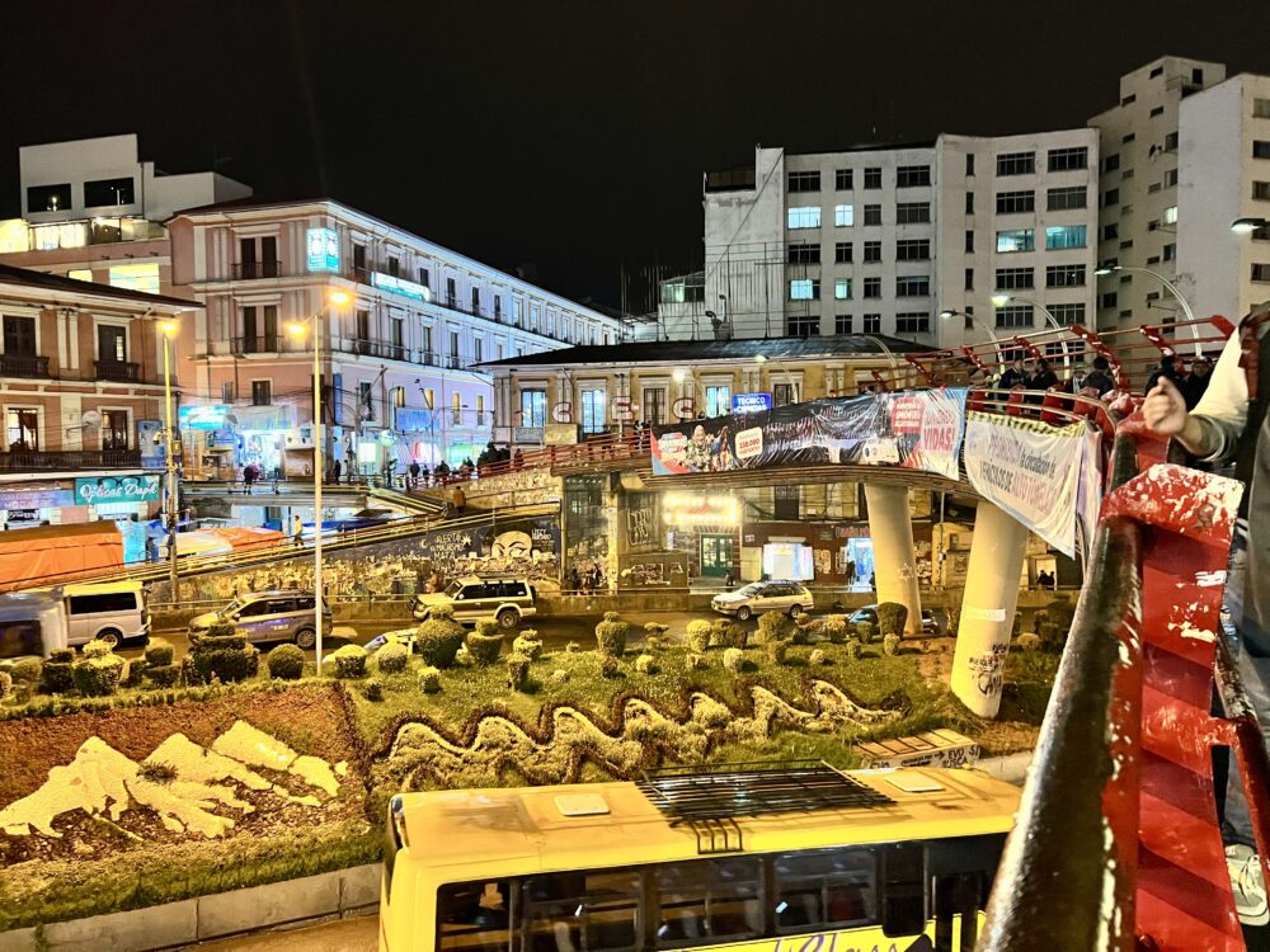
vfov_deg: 53.1
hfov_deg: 67.3
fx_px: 954
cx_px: 635
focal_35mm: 26
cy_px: 476
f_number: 1.5
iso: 500
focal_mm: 5.7
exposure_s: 1/33
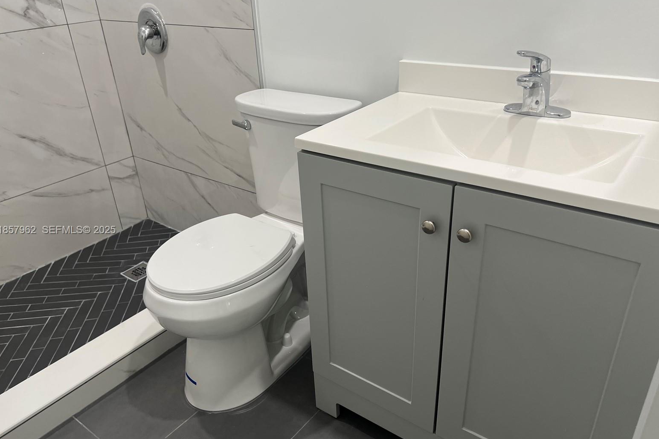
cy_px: 231
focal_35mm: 28
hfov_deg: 65.5
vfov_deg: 46.4
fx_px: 513
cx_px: 324
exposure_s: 1/120
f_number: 1.5
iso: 125
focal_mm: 5.7
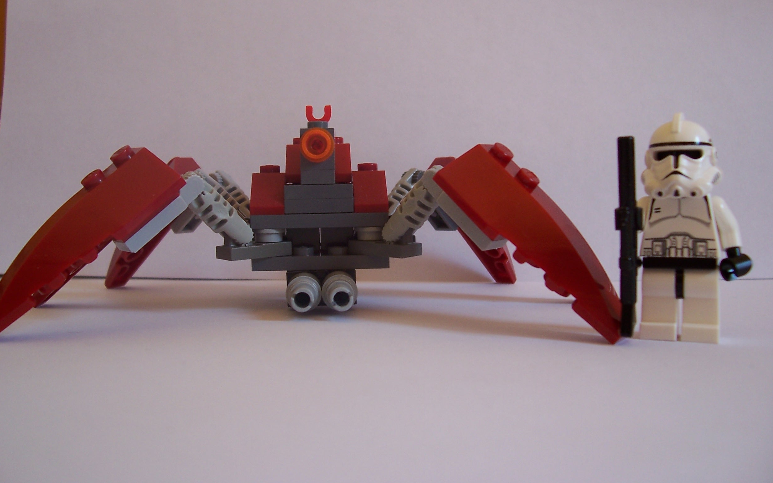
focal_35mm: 37
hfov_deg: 52.8
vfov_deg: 34.4
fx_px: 779
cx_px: 384
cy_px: 207
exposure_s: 1/45
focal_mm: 5.6
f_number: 2.7
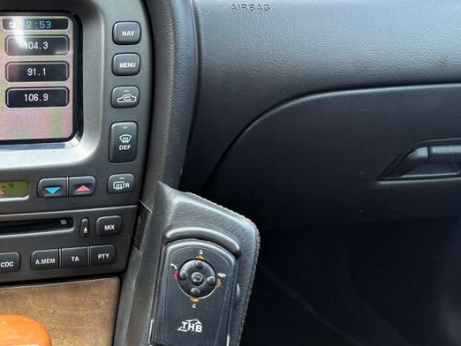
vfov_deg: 28.1
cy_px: 76
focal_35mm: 51
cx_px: 39
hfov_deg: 35.1
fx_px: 680
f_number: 1.6
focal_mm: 5.96
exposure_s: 1/75
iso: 64
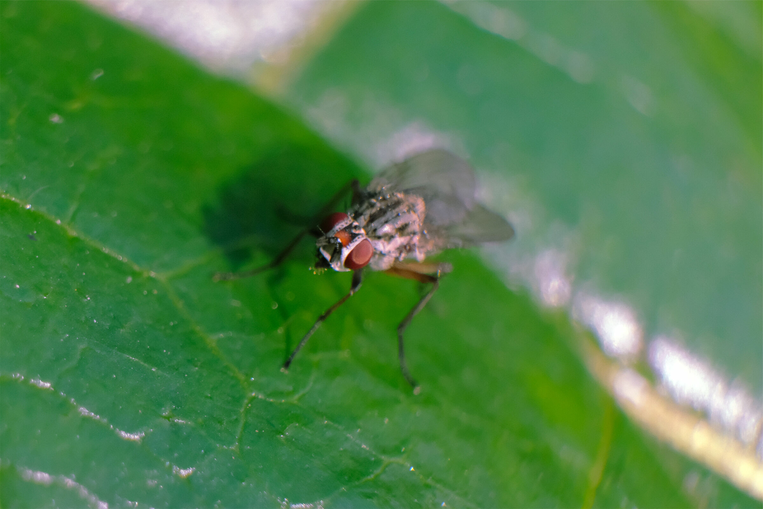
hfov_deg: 29.7
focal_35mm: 68
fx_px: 1441
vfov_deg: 20.0
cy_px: 254
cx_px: 382
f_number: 6.4
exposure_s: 1/1250
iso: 3200
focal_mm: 45
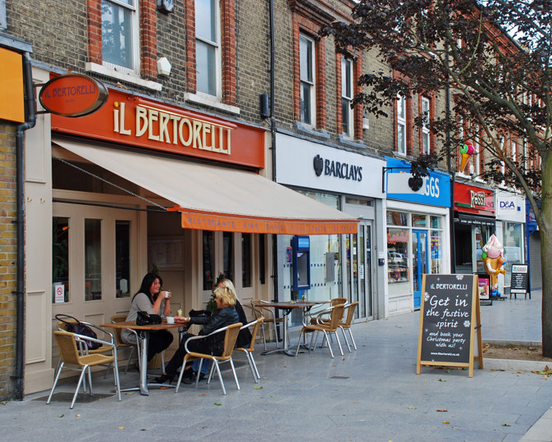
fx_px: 859
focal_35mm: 53
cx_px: 307
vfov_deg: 28.9
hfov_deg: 35.6
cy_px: 221
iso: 200
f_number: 7.1
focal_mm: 31
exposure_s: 1/60
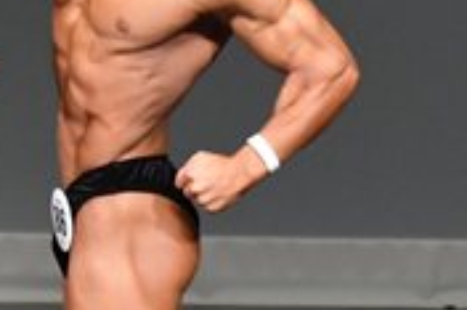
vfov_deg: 1.0
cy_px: 217
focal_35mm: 1387
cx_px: 203
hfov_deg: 1.5
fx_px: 17975
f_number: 5.6
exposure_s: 1/400
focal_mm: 210
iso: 5000
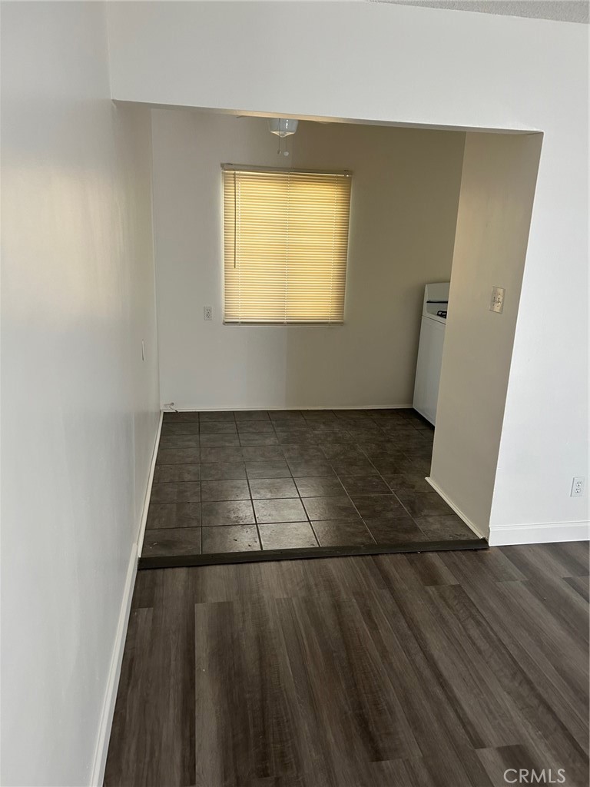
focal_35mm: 26
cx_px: 295
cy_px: 394
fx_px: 591
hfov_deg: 53.1
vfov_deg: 67.3
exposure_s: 1/84
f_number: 1.5
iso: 125
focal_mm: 5.7
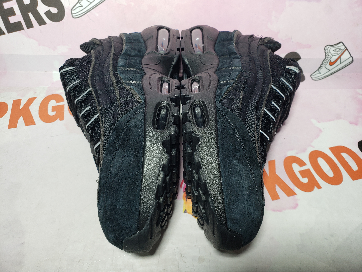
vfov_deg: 53.1
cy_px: 136
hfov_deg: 67.3
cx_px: 181
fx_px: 272
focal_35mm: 26
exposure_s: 1/100
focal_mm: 4.3
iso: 50
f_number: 2.4
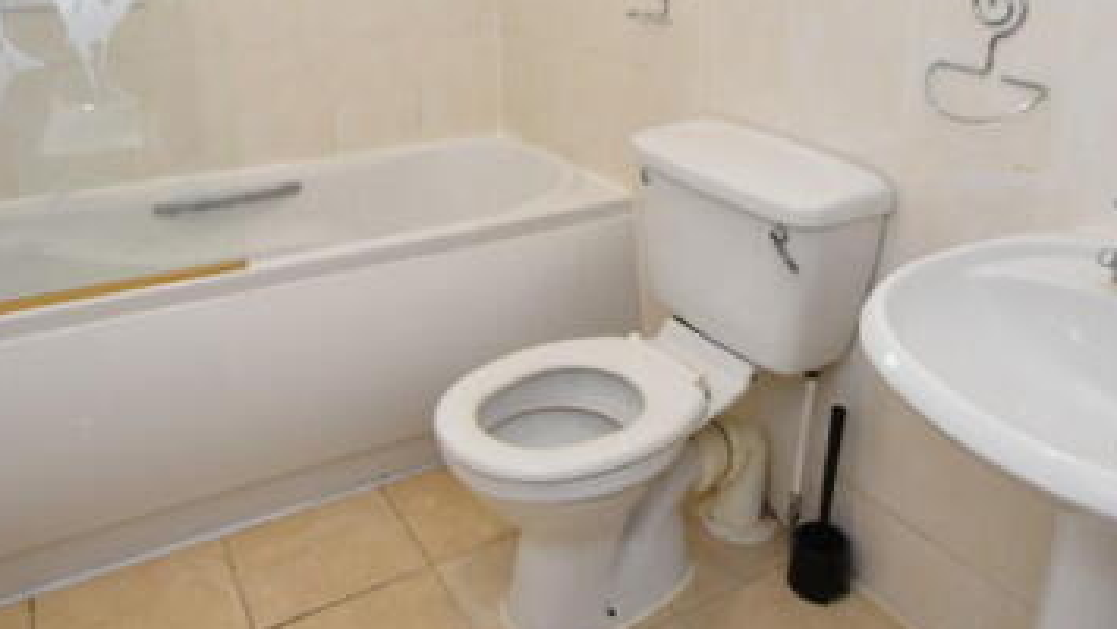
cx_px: 546
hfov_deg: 66.0
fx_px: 859
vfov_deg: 38.6
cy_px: 121
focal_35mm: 29
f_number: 5
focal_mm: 10
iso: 800
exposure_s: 1/100
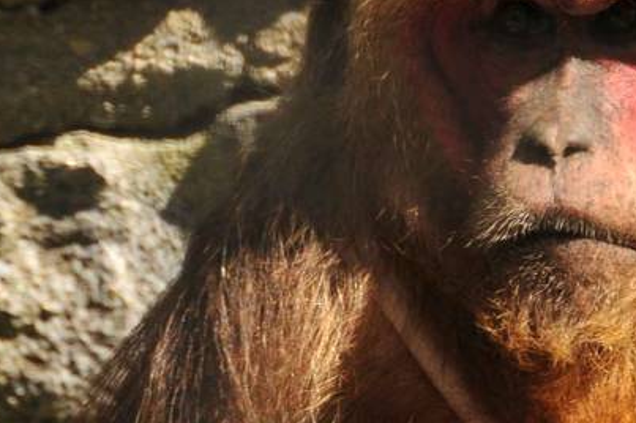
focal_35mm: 1191
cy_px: 178
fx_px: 21023
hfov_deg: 1.7
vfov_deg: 1.2
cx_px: 544
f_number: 7.1
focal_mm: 200
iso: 200
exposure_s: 1/200
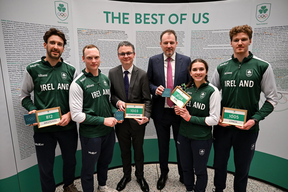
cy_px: 96
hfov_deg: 73.7
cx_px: 144
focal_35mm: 24
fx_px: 192
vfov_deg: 53.1
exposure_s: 1/200
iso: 1600
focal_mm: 24
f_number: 2.8
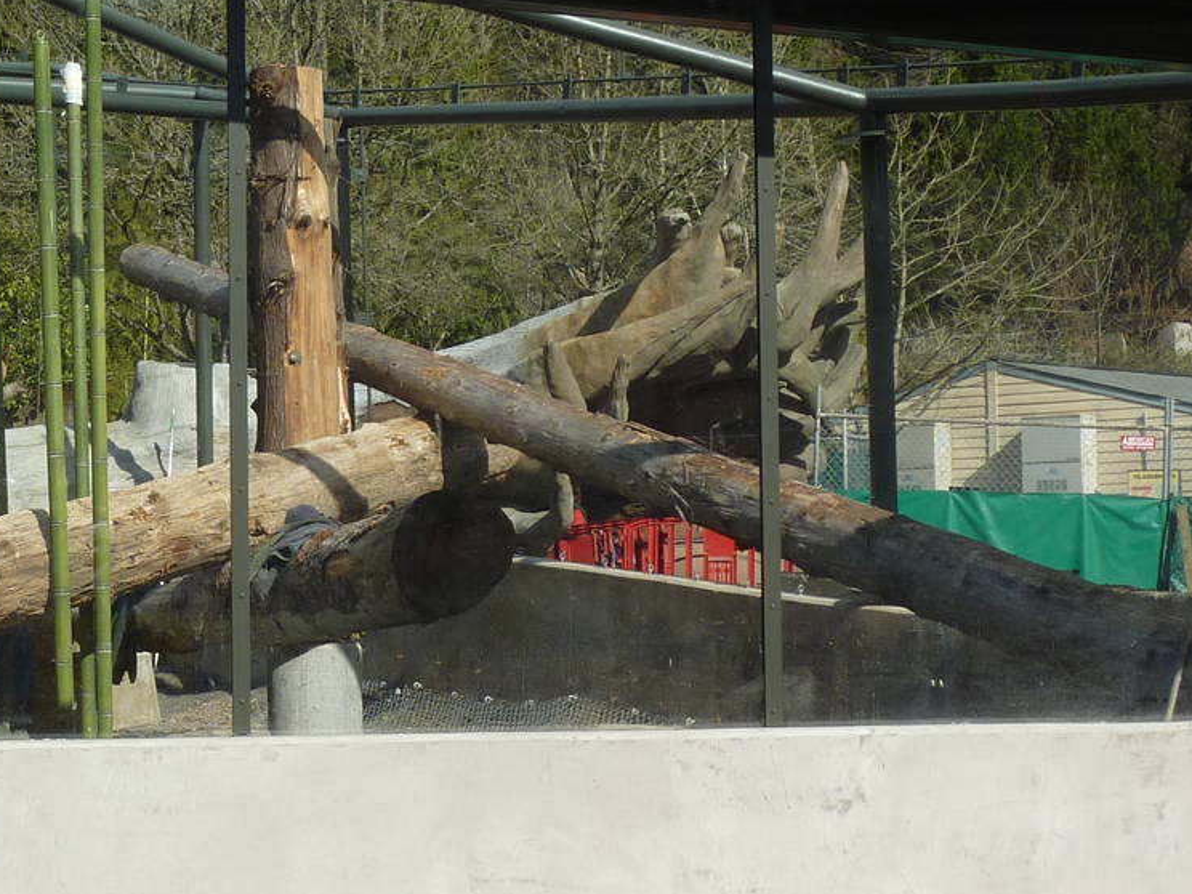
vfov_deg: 17.2
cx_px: 260
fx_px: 2961
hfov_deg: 22.5
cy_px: 380
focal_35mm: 86
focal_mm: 6.5
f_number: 4.5
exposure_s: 1/640
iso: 80
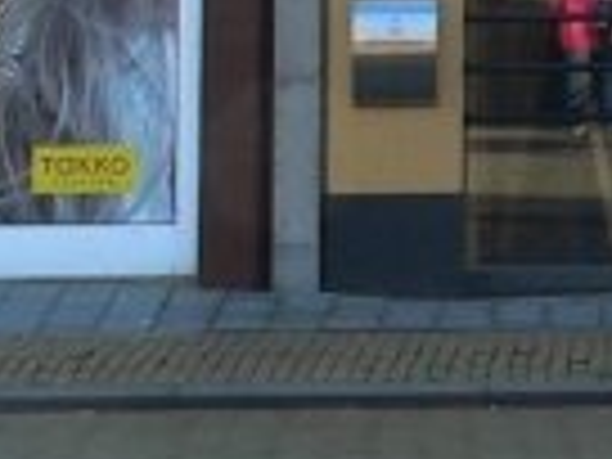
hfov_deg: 6.7
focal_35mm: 264
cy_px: -702
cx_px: 1876
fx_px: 4667
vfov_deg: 5.4
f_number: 4
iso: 80
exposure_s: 1/125
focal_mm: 6
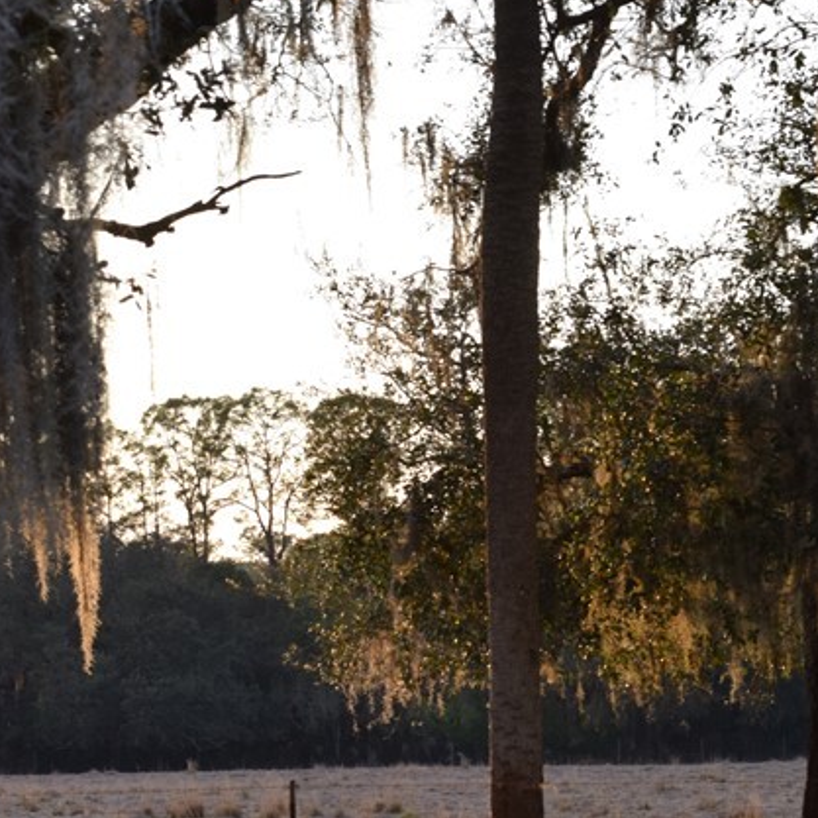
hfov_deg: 10.5
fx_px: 4438
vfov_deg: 10.5
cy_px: 526
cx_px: 337
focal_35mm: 166
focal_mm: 50
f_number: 8
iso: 400
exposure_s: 1/250
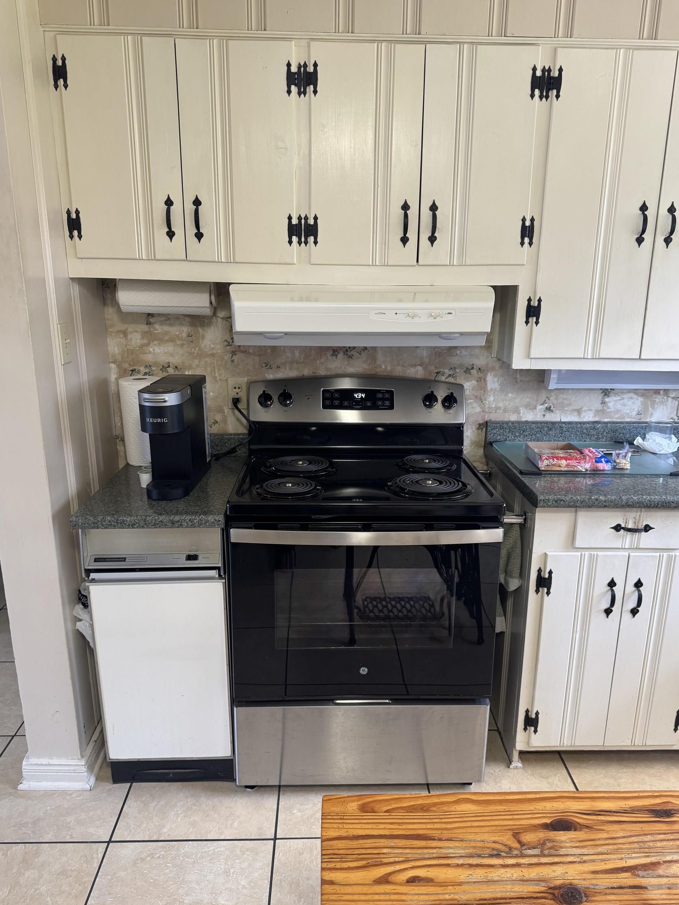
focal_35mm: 25
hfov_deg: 54.9
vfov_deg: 69.4
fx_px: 654
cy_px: 465
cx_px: 346
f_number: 1.78
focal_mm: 6.76
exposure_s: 1/60
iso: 160
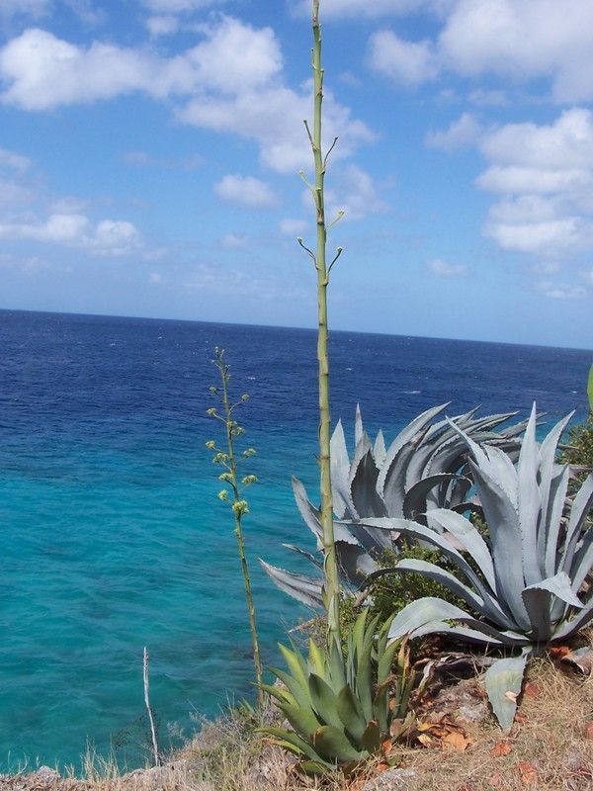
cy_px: 396
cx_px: 296
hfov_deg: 37.7
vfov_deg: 49.0
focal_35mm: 38
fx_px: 868
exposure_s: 1/500
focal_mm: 6.3
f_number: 5.6
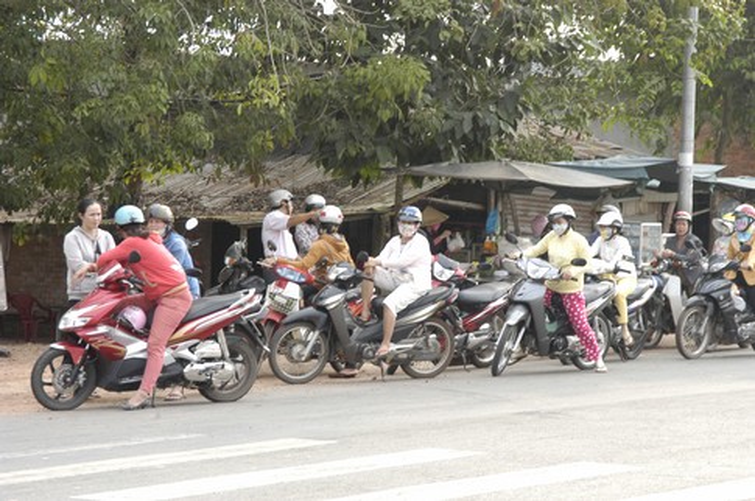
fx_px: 2356
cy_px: 250
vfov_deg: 12.1
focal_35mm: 112
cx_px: 378
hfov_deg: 18.2
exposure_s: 1/80
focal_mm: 75
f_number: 8
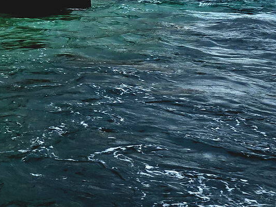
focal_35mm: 104
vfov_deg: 12.6
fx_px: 829
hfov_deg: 17.4
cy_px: -193
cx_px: -113
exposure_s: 1/5153
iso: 80
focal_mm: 6.2
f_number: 1.7
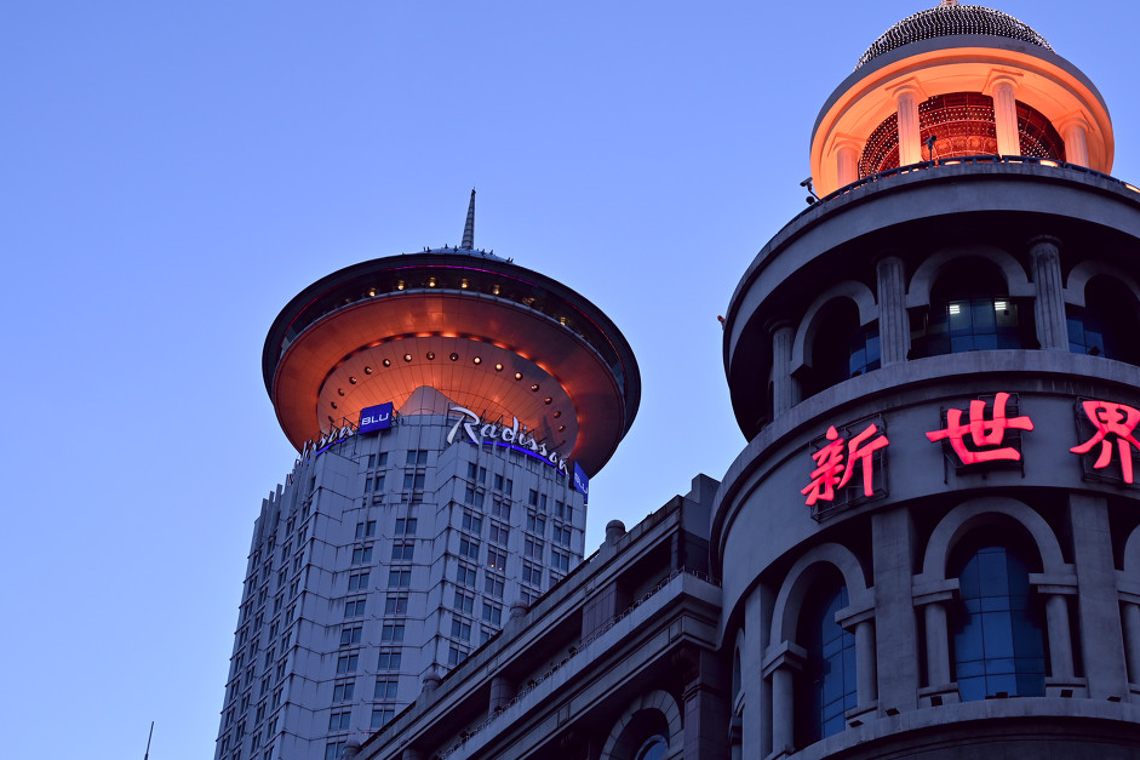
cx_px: 697
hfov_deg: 29.6
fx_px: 2153
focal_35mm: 68
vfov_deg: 20.0
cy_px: 364
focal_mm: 50
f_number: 4
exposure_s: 1/100
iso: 280
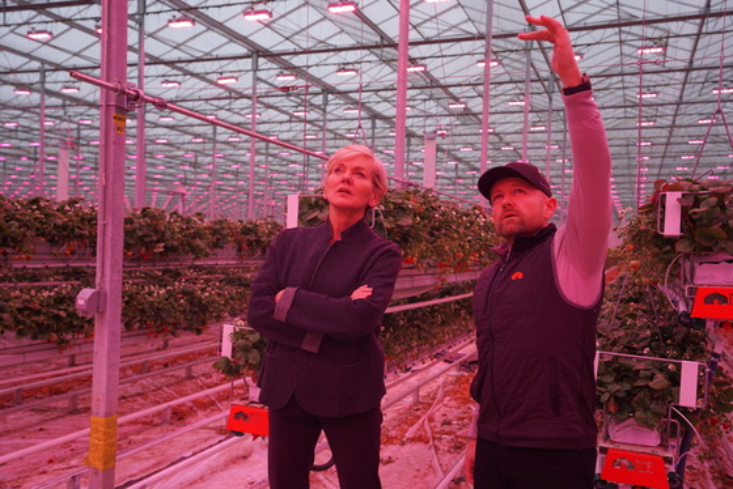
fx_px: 713
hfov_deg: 54.4
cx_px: 366
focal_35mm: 35
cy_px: 244
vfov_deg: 37.9
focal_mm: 35
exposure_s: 1/200
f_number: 4
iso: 100
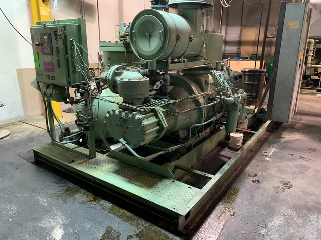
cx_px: 160
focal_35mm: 26
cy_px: 120
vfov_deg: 53.1
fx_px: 241
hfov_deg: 67.3
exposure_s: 1/40
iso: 400
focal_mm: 4.25
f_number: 1.8
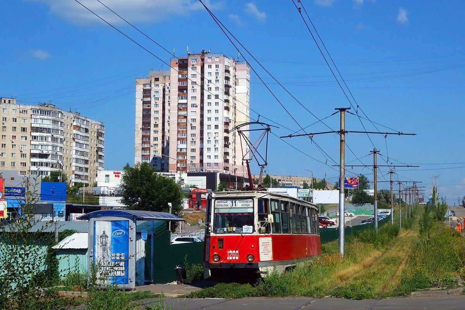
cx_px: 232
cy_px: 155
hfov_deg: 39.6
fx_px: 646
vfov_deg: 27.0
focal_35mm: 50
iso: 125
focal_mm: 18.45
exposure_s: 1/500
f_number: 9
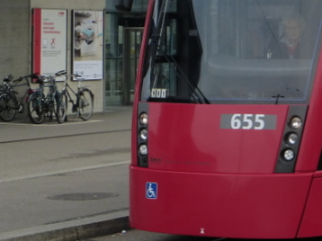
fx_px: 1274
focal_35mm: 137
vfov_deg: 10.7
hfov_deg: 13.8
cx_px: 423
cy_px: -13
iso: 160
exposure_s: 1/320
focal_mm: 8.5
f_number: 4.2
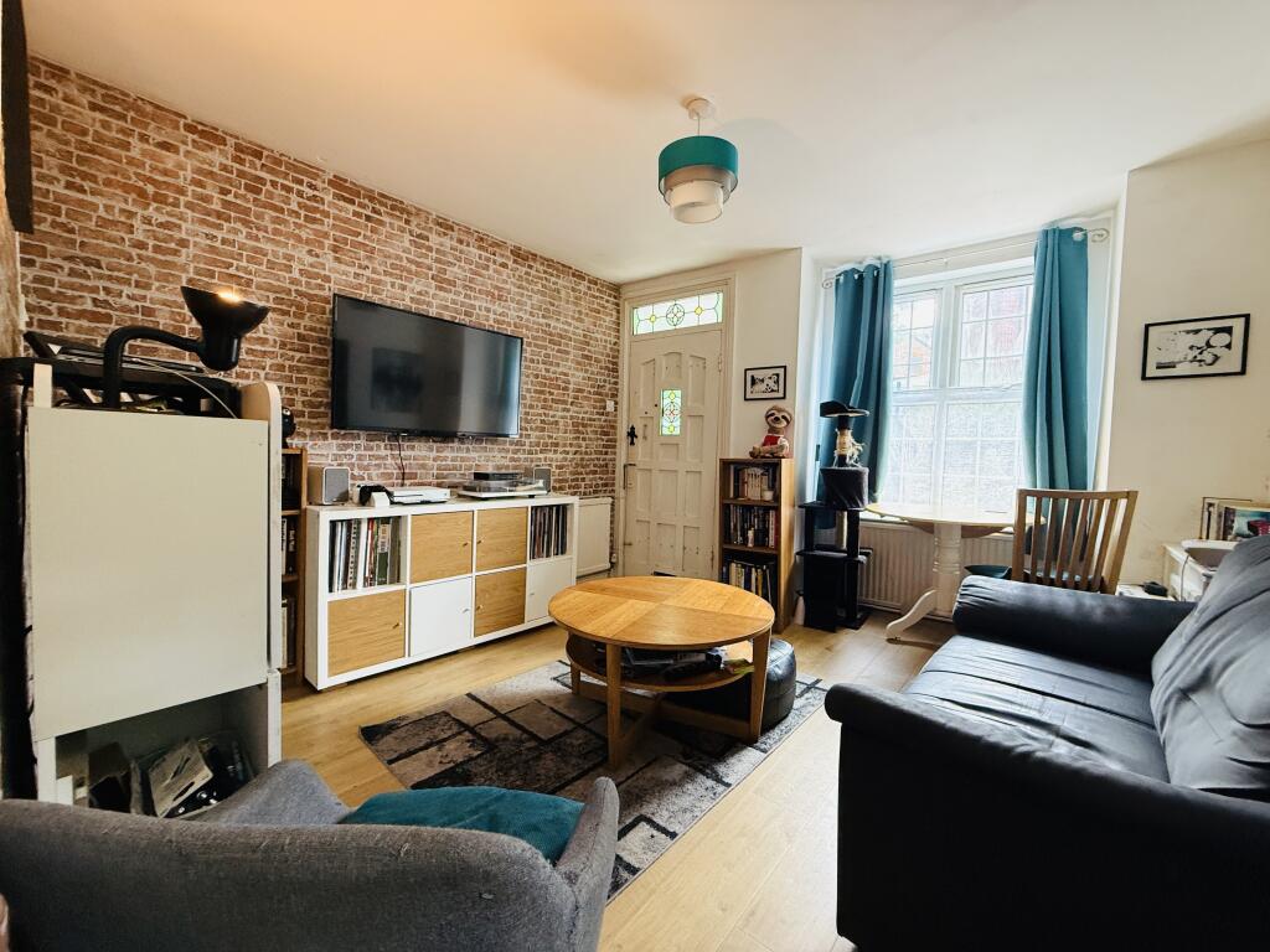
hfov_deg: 102.1
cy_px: 476
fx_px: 514
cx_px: 635
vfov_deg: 85.7
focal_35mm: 14
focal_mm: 2.22
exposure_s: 1/60
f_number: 2.2
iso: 500
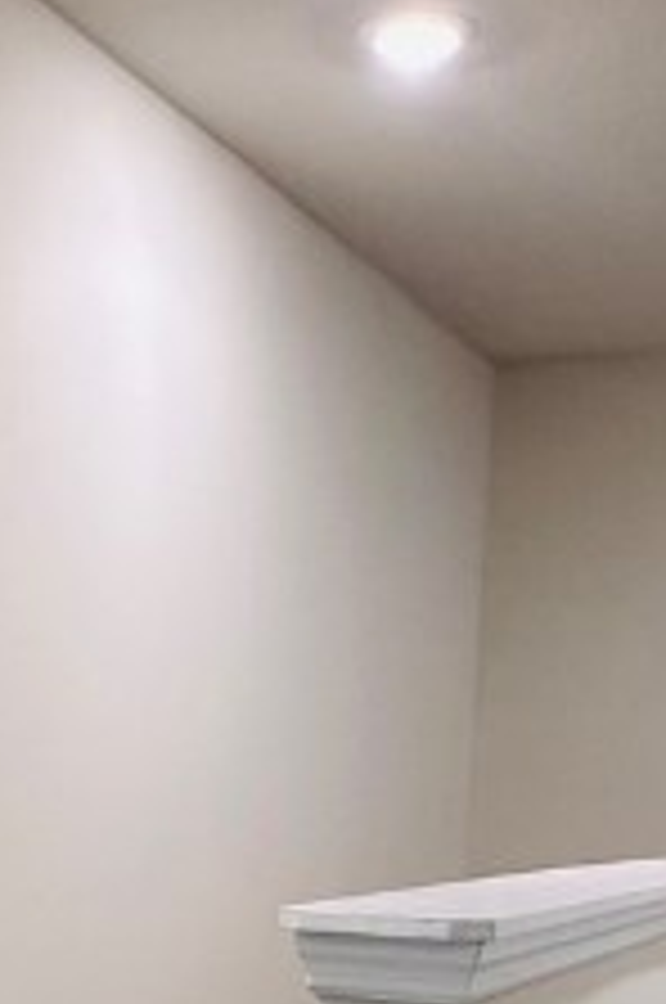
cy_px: 1135
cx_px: 27
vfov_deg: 27.3
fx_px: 1865
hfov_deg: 19.7
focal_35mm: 67
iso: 250
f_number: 2.2
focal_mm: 2.22
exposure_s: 1/120
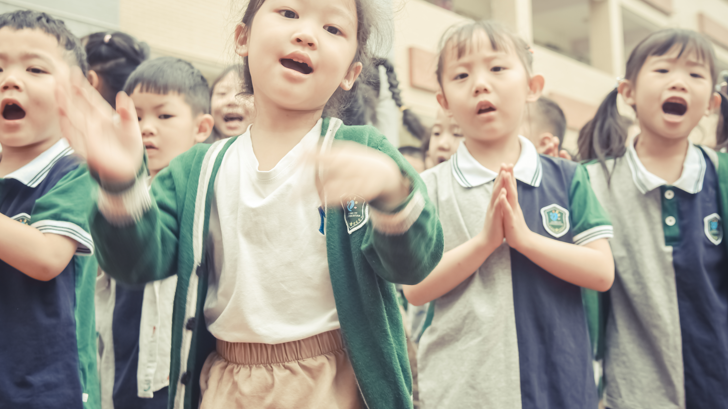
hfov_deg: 41.3
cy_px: 147
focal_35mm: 50
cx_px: 340
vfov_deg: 23.9
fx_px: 965
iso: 160
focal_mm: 35
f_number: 5
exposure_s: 1/80
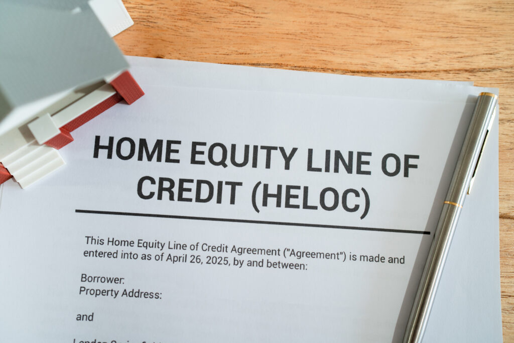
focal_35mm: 35
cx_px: 257
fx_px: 500
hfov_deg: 54.4
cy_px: 172
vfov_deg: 37.9
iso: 320
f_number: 2.8
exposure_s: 1/100
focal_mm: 35
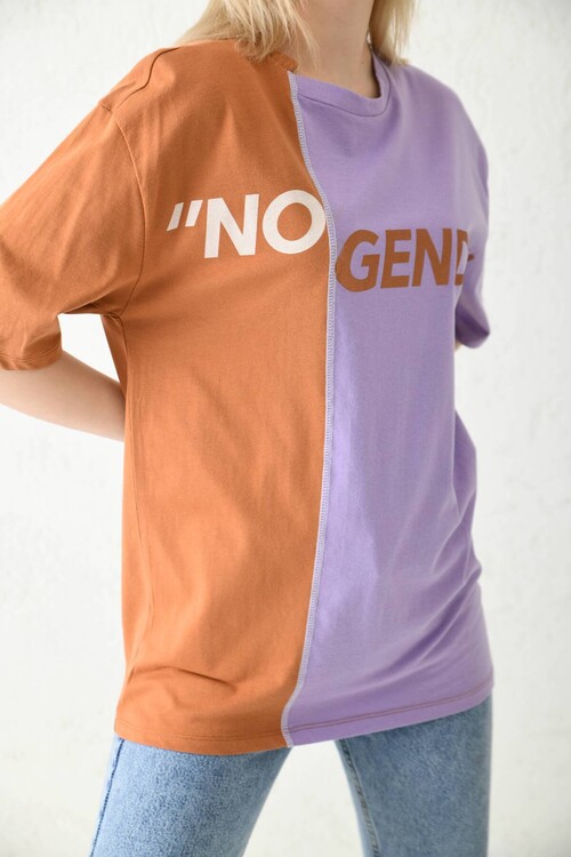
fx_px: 1665
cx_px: 286
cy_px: 428
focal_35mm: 70
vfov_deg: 28.8
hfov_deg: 19.5
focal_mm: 70
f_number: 5.6
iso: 100
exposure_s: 1/160
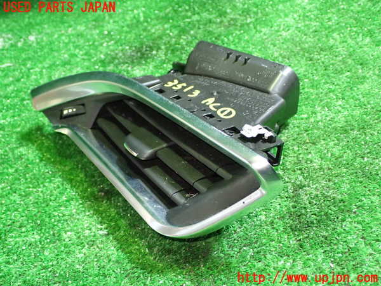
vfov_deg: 32.9
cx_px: 190
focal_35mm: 44
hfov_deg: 42.9
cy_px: 143
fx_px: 484
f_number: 2.9
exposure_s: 1/25
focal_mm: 7.84
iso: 800
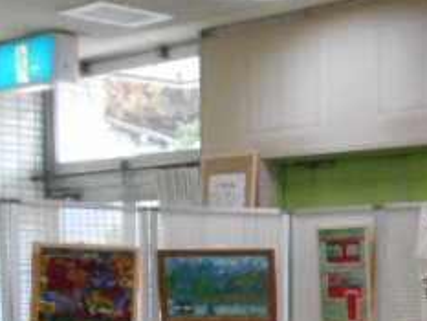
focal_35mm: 88
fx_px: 1086
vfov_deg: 16.2
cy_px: 376
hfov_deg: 20.1
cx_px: 583
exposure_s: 1/80
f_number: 3.6
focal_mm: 5.8
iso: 800
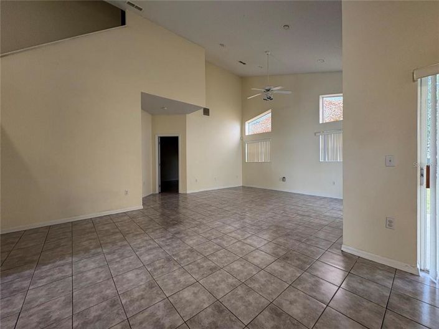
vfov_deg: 85.6
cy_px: 164
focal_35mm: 14
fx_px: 177
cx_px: 220
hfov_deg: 102.1
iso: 160
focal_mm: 2.22
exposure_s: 1/60
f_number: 2.2
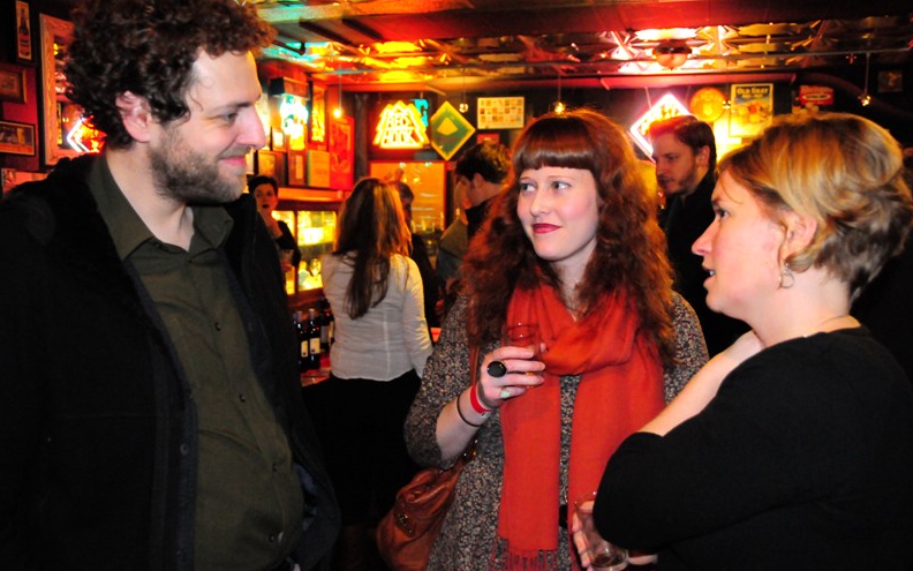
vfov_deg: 34.4
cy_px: 272
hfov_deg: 52.7
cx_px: 458
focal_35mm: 37
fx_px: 921
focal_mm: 24
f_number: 4
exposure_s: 1/50
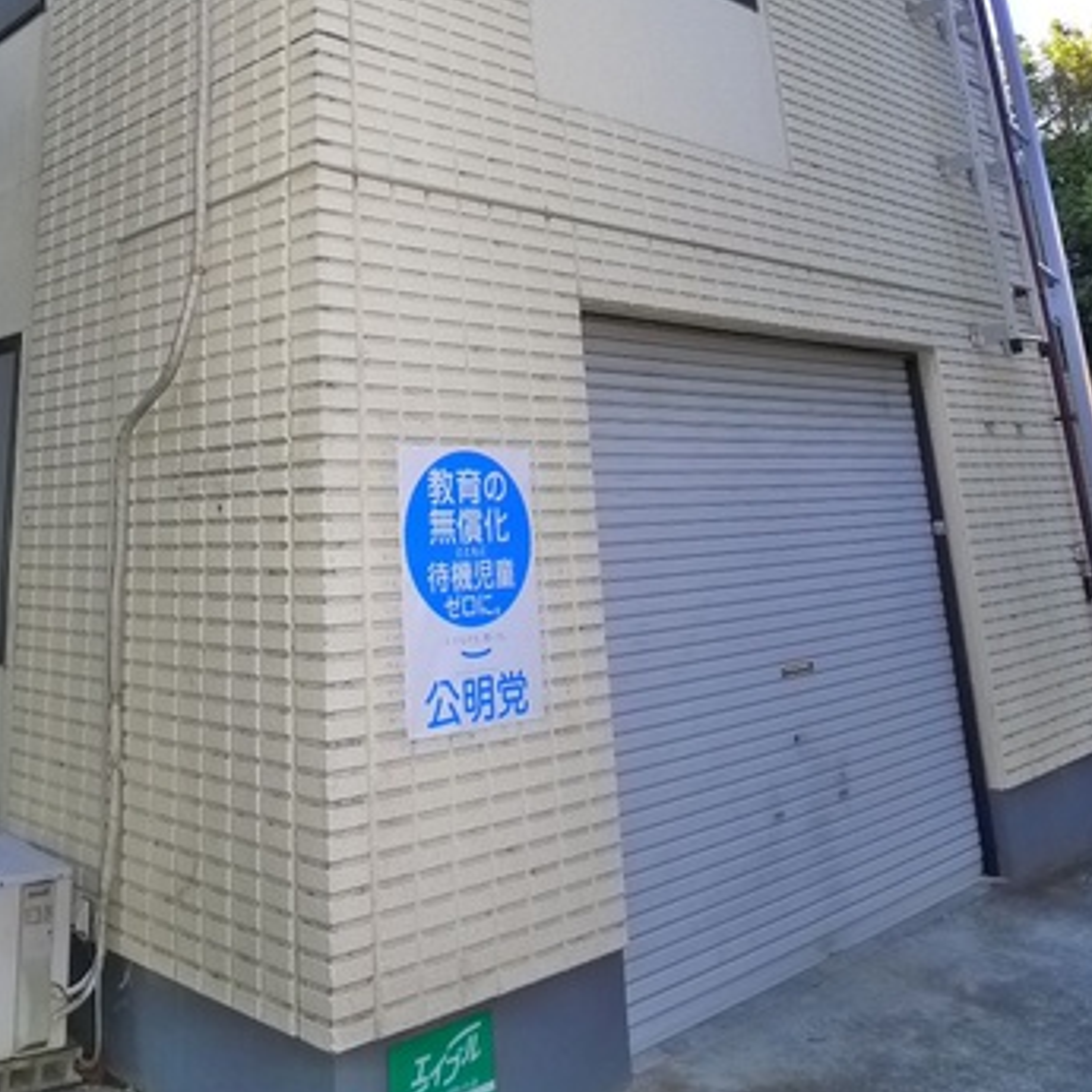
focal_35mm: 43
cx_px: 366
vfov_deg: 36.3
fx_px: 1535
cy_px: 73
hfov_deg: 38.7
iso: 400
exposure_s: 1/200
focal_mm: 5.1
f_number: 2.8
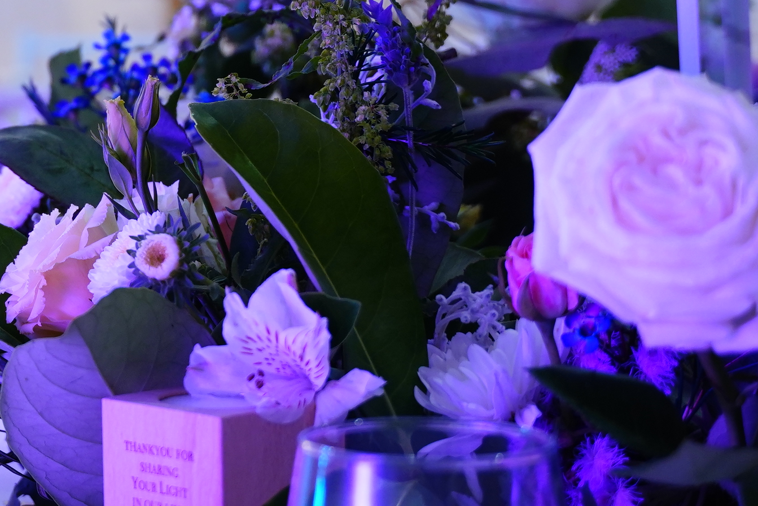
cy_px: 38
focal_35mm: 127
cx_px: -198
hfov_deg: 15.4
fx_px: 2683
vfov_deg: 10.7
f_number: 2.8
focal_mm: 33.1
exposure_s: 1/80
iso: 640
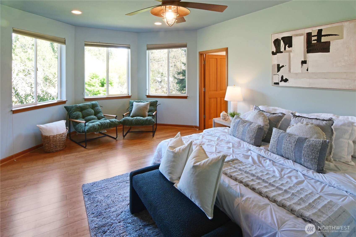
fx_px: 178
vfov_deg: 67.4
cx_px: 178
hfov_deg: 90.0
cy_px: 118
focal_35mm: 18
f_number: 13
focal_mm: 12
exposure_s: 1/2
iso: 125
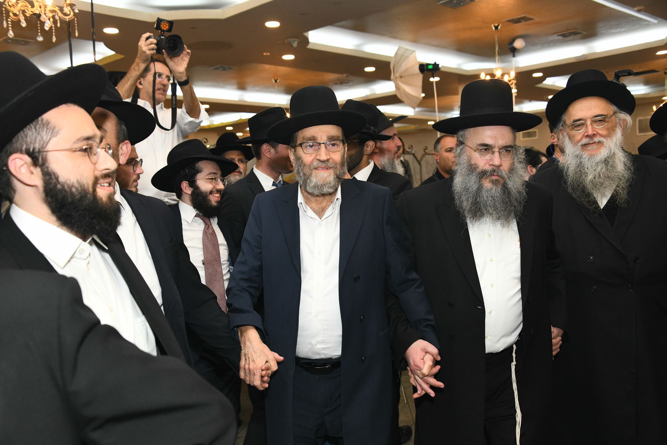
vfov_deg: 36.9
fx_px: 667
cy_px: 222
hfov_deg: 53.1
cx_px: 334
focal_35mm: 36
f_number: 5.6
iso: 1600
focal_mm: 36
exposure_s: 1/200
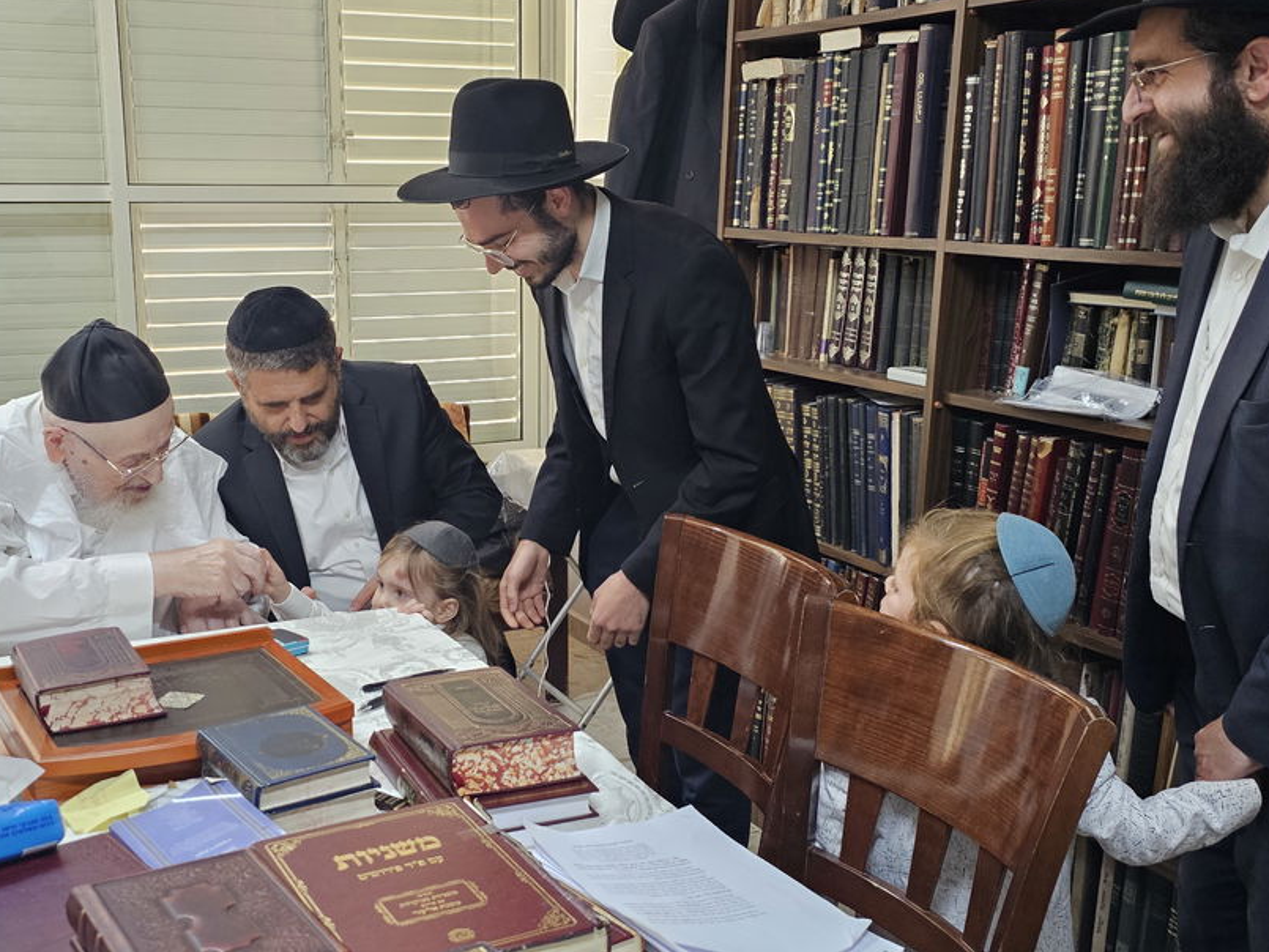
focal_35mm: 40
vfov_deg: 36.0
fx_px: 1467
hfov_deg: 46.6
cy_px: 493
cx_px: 530
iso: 320
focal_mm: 6.3
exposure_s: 1/100
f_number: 1.7
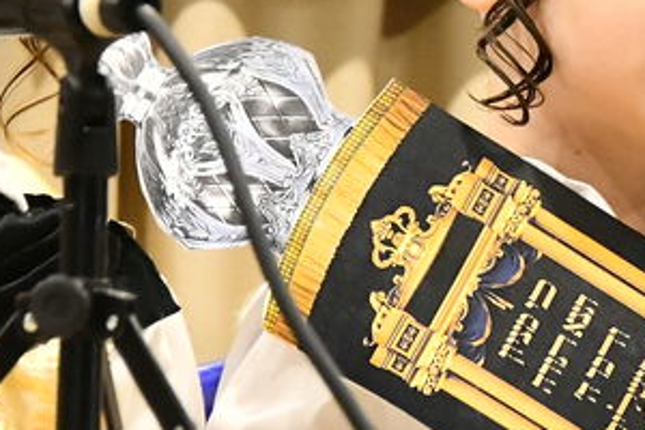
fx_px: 12559
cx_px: 718
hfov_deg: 2.9
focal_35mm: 701
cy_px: -158
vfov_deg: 2.0
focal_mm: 150
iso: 4000
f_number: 5.6
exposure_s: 1/200
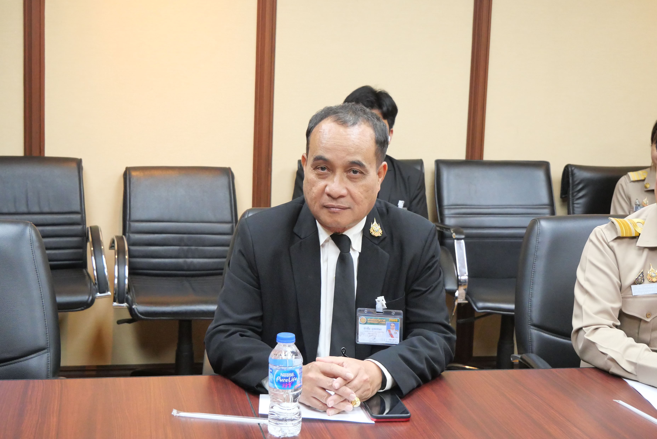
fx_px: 1059
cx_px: 328
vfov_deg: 23.4
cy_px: 220
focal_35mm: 58
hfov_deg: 34.5
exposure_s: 1/125
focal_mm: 28
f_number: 4.7
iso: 3200
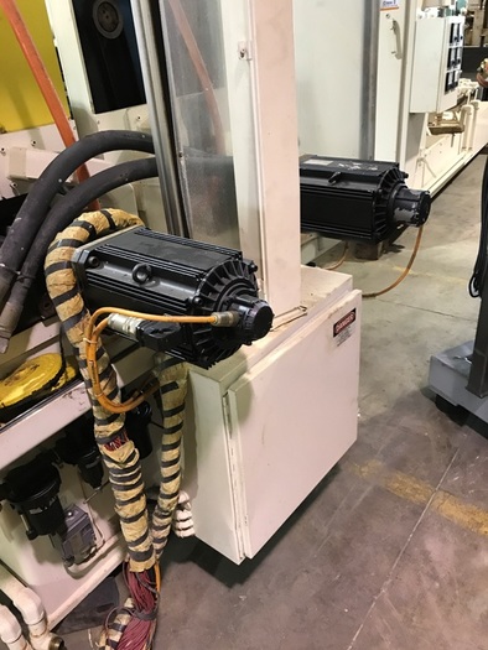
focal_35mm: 28
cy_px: 325
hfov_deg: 49.8
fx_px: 526
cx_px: 244
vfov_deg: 63.4
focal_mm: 3.99
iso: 64
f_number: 1.8
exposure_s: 1/15
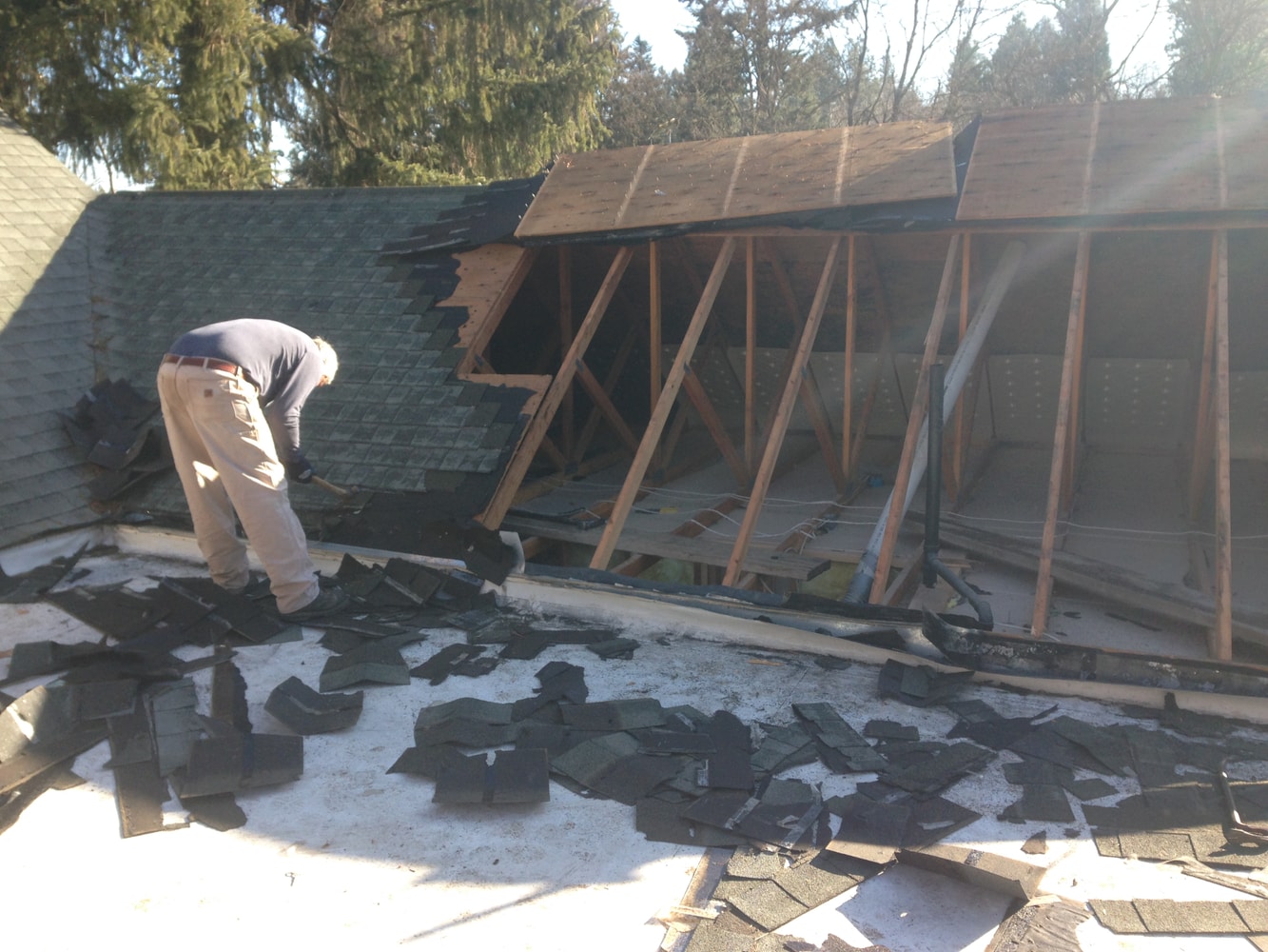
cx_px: 634
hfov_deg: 55.3
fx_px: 1209
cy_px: 476
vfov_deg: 43.0
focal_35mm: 33
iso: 50
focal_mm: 4.12
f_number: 2.4
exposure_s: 1/306
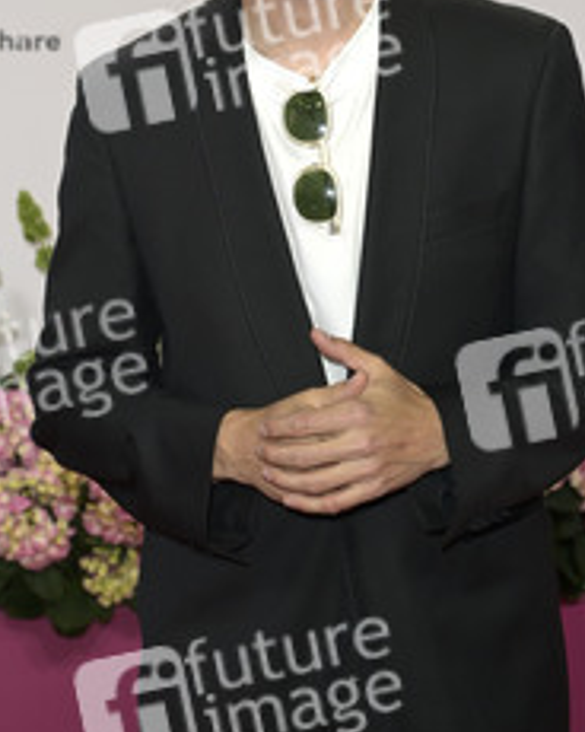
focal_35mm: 127
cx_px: 331
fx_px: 2749
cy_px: 216
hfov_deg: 12.1
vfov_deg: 15.1
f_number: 6.3
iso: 640
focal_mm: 78
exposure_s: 1/250
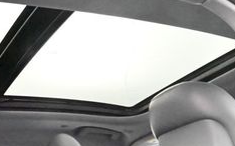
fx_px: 429
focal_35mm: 67
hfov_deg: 30.5
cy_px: 147
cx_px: 89
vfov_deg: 18.9
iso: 51200
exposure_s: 1/60
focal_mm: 24
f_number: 11
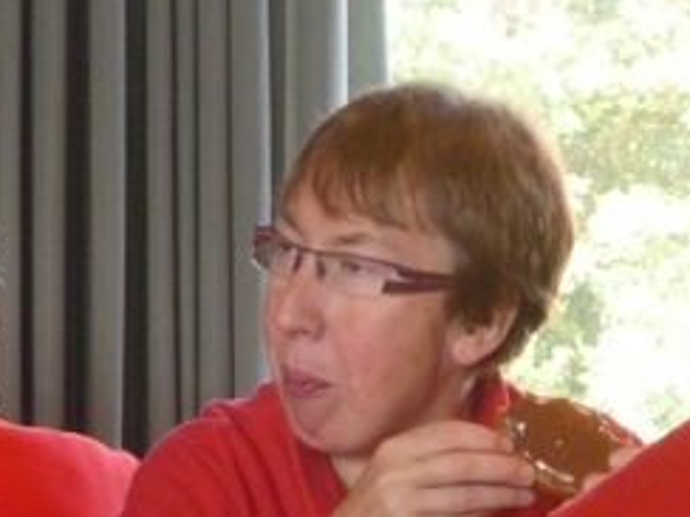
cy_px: 492
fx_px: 4904
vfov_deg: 6.0
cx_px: -71
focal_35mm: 246
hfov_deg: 8.0
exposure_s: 1/60
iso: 800
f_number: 5.1
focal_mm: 16.5
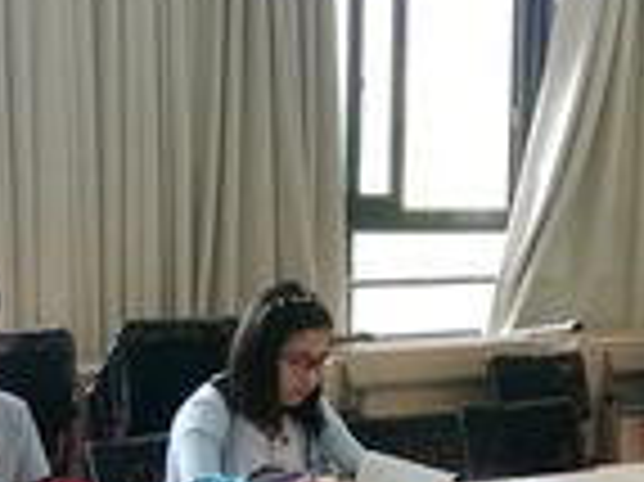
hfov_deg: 17.9
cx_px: 522
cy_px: 405
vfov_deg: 13.5
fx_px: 2026
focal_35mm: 109
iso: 50
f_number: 2
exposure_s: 1/50
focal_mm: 4.04
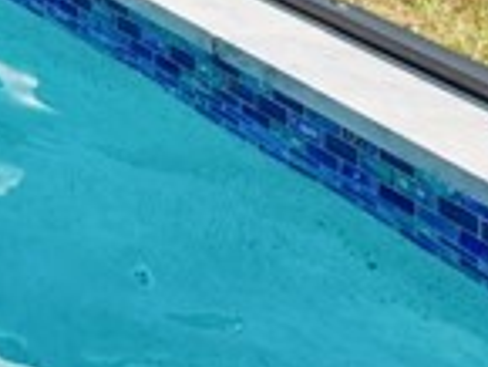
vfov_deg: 11.4
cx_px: -996
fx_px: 1397
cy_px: -613
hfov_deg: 11.2
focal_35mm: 99
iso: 200
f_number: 7.1
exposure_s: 1/200
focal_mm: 7
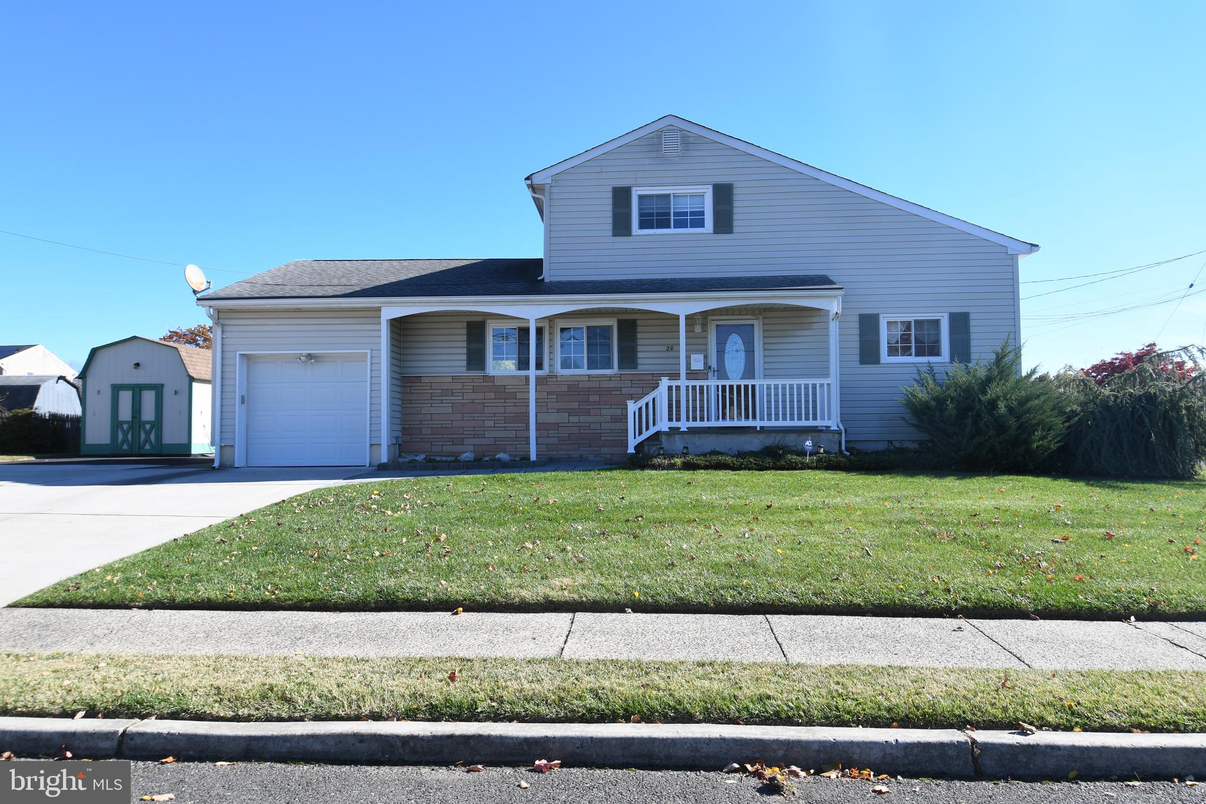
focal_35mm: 24
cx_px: 603
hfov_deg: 73.7
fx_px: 804
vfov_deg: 53.1
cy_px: 402
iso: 200
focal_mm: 16
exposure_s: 1/320
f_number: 9
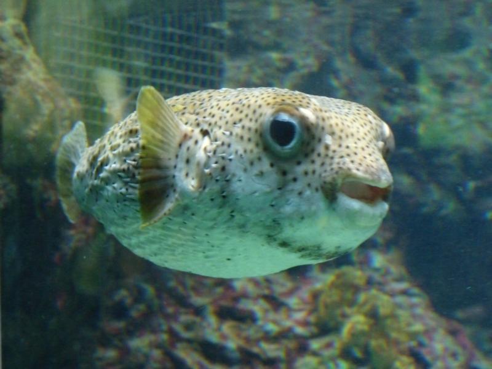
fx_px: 1961
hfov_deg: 14.3
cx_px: 246
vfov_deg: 10.7
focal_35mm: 138
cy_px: 184
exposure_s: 1/15
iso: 800
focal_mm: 24.5
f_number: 3.6
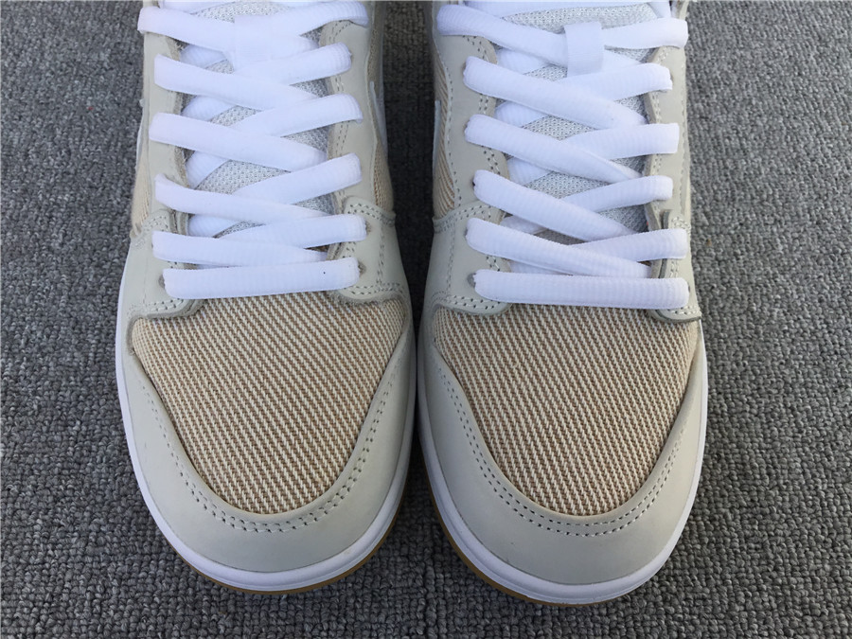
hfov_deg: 58.4
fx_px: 763
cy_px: 320
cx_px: 426
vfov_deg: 45.4
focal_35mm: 31
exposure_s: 1/631
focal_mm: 3.3
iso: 25
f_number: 2.4
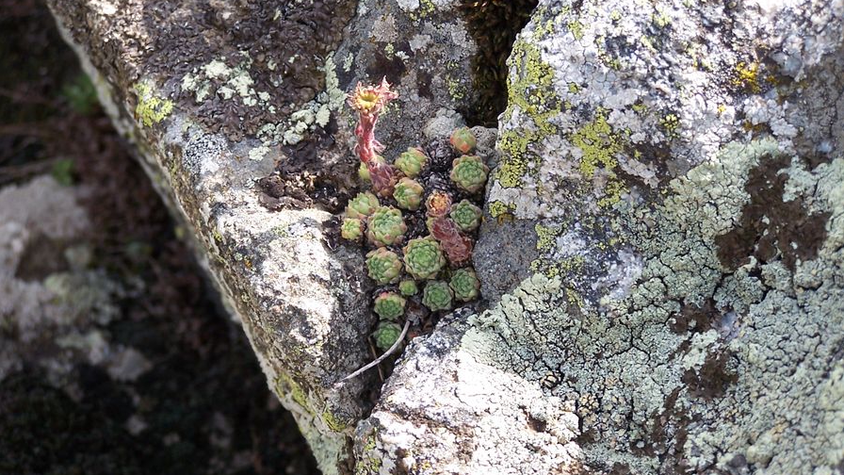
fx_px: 3133
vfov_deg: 8.7
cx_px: 422
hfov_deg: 15.3
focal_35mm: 140
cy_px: 218
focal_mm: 21.2
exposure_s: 1/180
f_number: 3.2
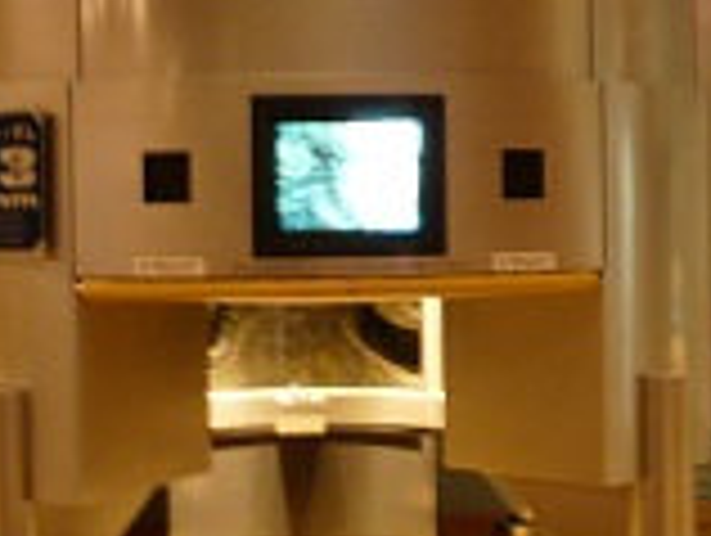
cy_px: 230
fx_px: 1749
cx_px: 454
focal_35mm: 85
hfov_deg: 22.9
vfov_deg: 17.4
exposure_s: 1/2.5
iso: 200
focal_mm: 4.6
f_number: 2.8
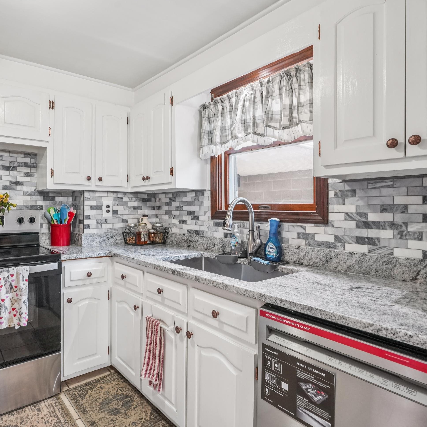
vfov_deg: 72.1
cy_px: 211
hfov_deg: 71.3
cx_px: 168
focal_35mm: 21
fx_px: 293
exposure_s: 1/30
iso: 1600
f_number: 8
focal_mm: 16
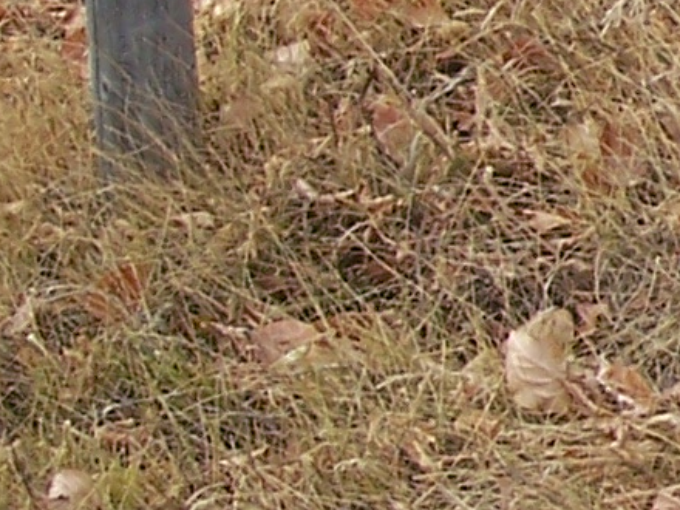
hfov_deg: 7.1
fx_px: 4970
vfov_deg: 5.7
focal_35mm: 253
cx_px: 1930
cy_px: -525
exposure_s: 1/350
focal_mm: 8
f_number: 3.4
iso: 100
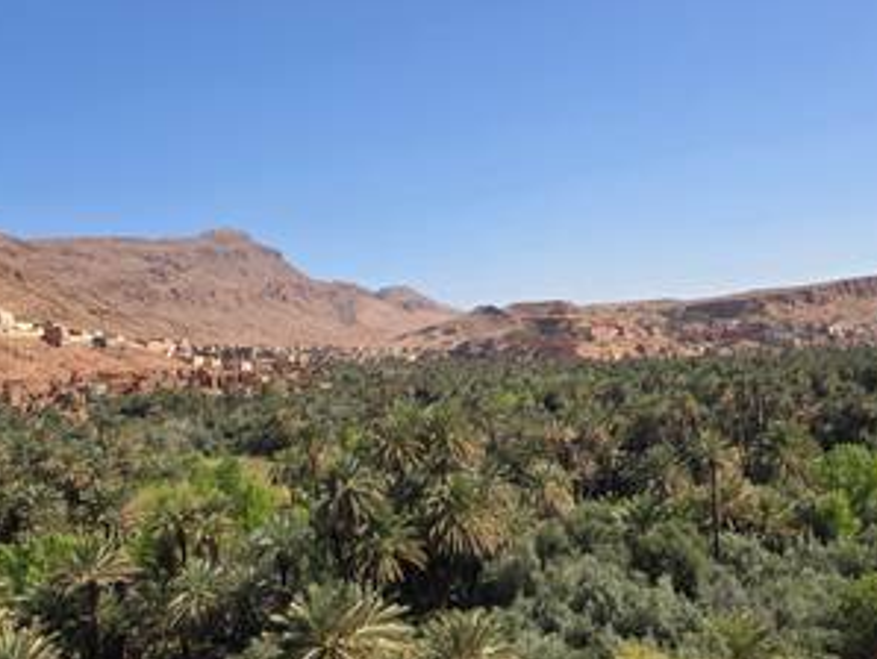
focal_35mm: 37
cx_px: 592
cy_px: 406
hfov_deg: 49.2
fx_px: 938
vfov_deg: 38.5
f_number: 1.7
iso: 12
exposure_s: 1/775
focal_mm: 6.3
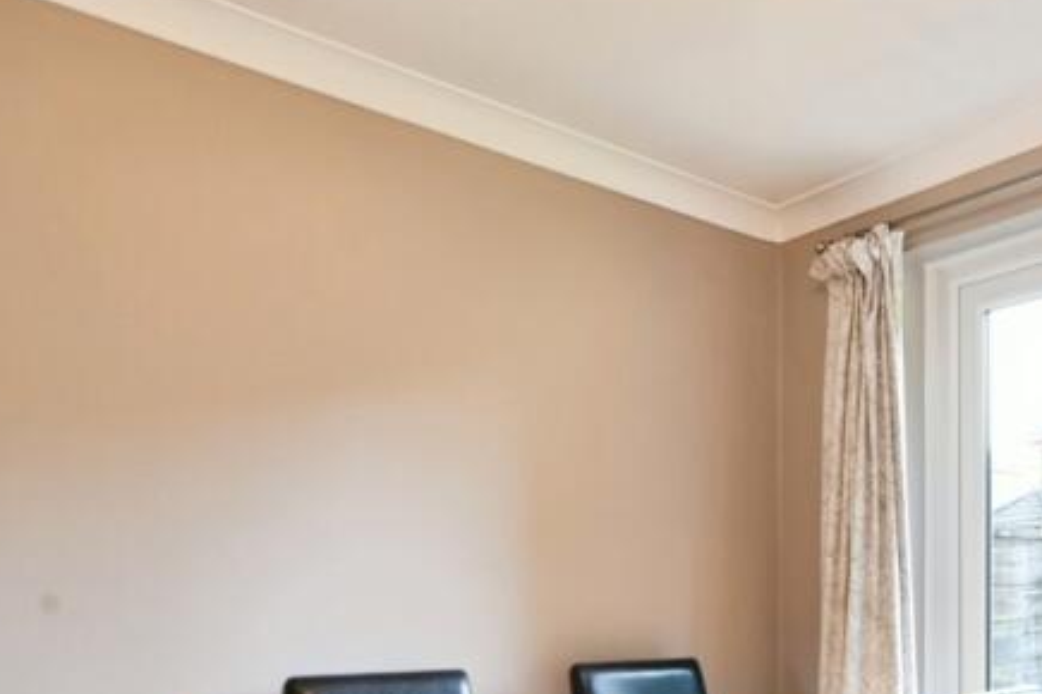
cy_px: 629
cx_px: 843
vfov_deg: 37.3
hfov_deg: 53.2
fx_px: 955
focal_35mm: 33
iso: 640
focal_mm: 14
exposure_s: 1/15
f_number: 9
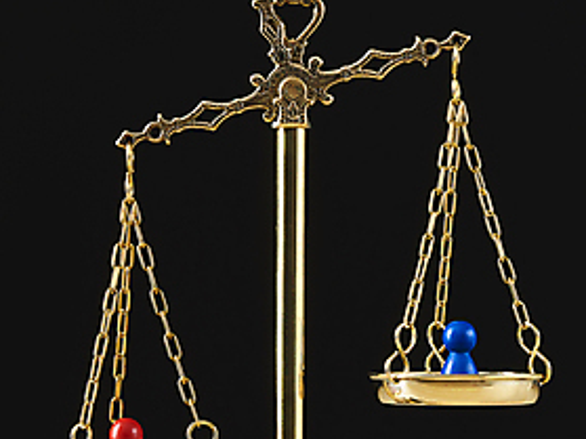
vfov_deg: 6.8
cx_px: 290
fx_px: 3672
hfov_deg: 9.1
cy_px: 231
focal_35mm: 217
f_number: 29
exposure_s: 1/125
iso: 100
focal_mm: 105
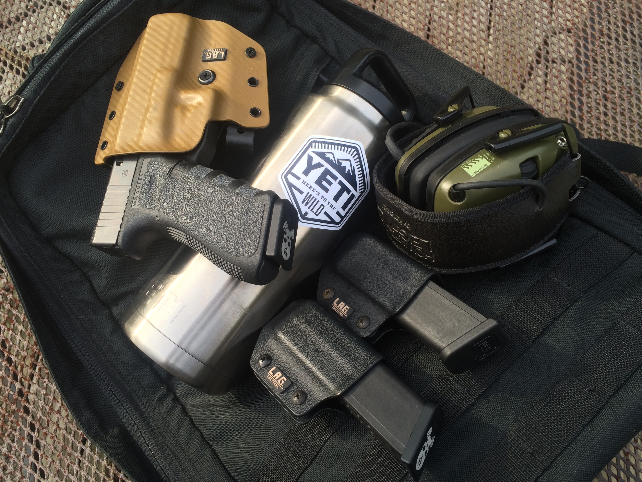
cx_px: 321
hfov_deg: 61.7
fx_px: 538
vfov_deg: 48.2
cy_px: 241
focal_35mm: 29
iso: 32
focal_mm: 4.15
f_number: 2.2
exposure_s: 1/191
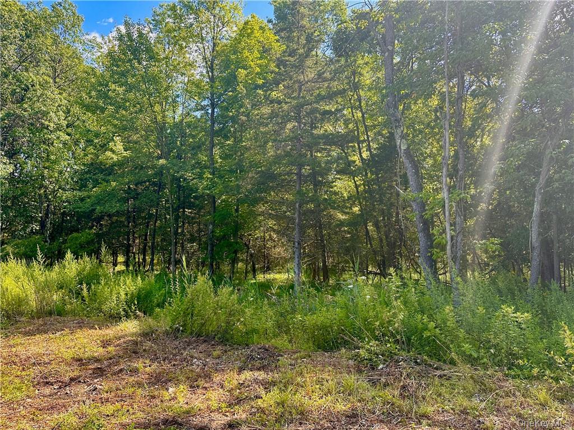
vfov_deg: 56.8
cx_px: 287
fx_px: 398
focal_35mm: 24
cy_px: 215
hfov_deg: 71.6
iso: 80
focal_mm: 6.86
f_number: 1.78
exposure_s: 1/750
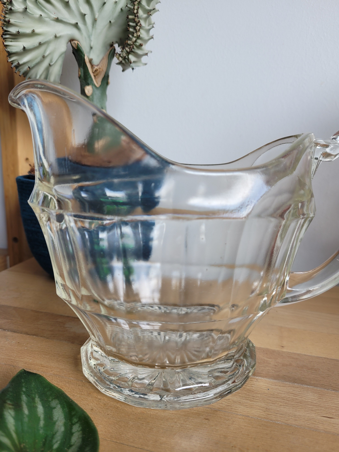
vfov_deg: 67.3
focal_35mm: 26
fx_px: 339
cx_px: 170
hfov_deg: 53.1
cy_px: 226
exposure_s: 1/100
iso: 50
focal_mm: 5.4
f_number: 1.8
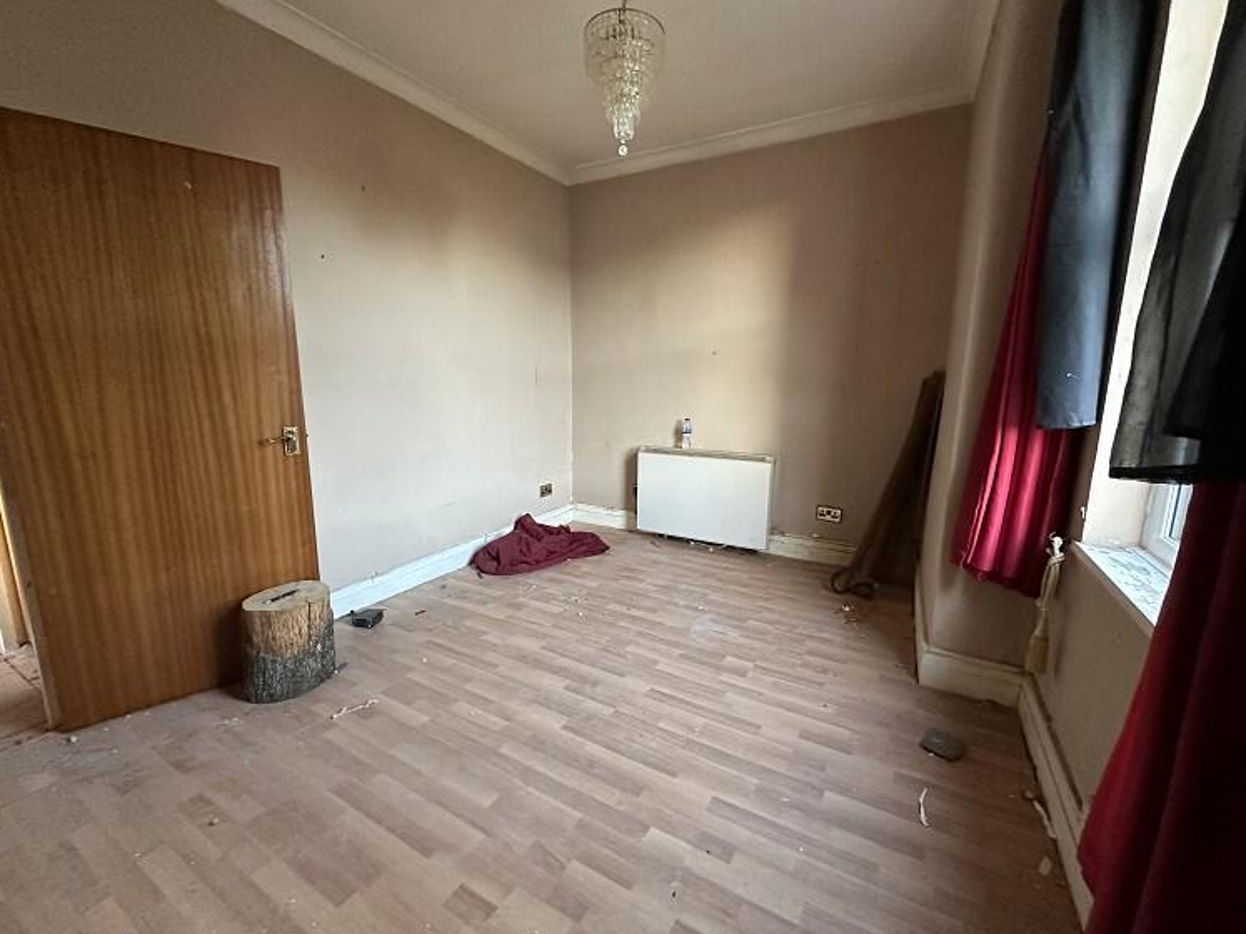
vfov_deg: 81.7
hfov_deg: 98.2
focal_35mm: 15
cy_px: 470
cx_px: 615
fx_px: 540
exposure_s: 1/60
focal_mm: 2.22
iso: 500
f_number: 2.2
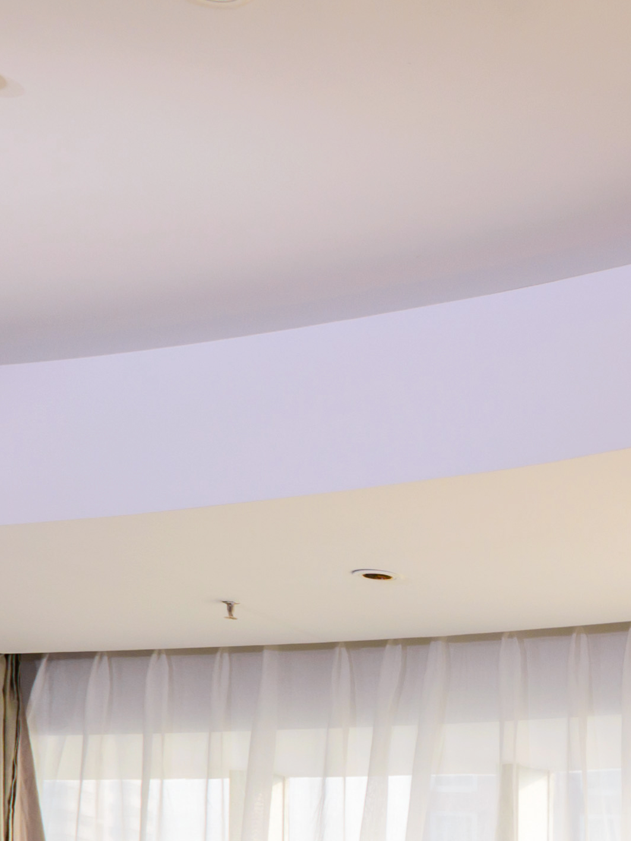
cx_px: 1302
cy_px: 1065
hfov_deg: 14.2
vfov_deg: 21.1
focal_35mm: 85
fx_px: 2066
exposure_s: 1/20
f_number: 8
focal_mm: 17
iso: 100
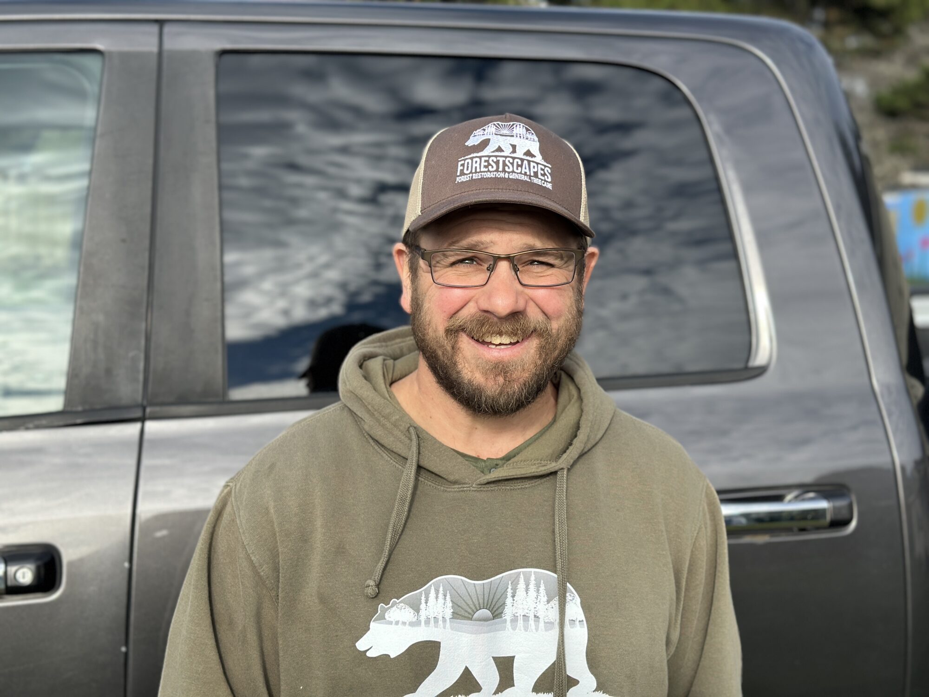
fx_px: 1288
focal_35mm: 48
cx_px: 464
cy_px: 348
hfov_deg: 39.7
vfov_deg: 30.3
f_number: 1.78
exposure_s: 1/1953
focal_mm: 6.86
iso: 100
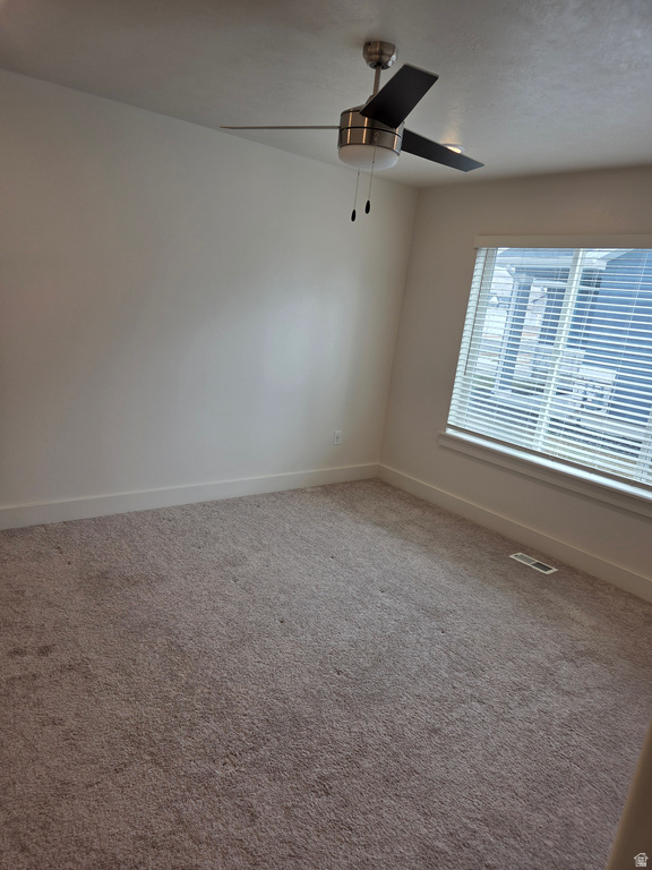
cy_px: 435
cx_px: 326
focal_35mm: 23
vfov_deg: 73.9
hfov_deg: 58.9
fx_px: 578
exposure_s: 1/138
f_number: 1.8
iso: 25
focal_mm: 5.4
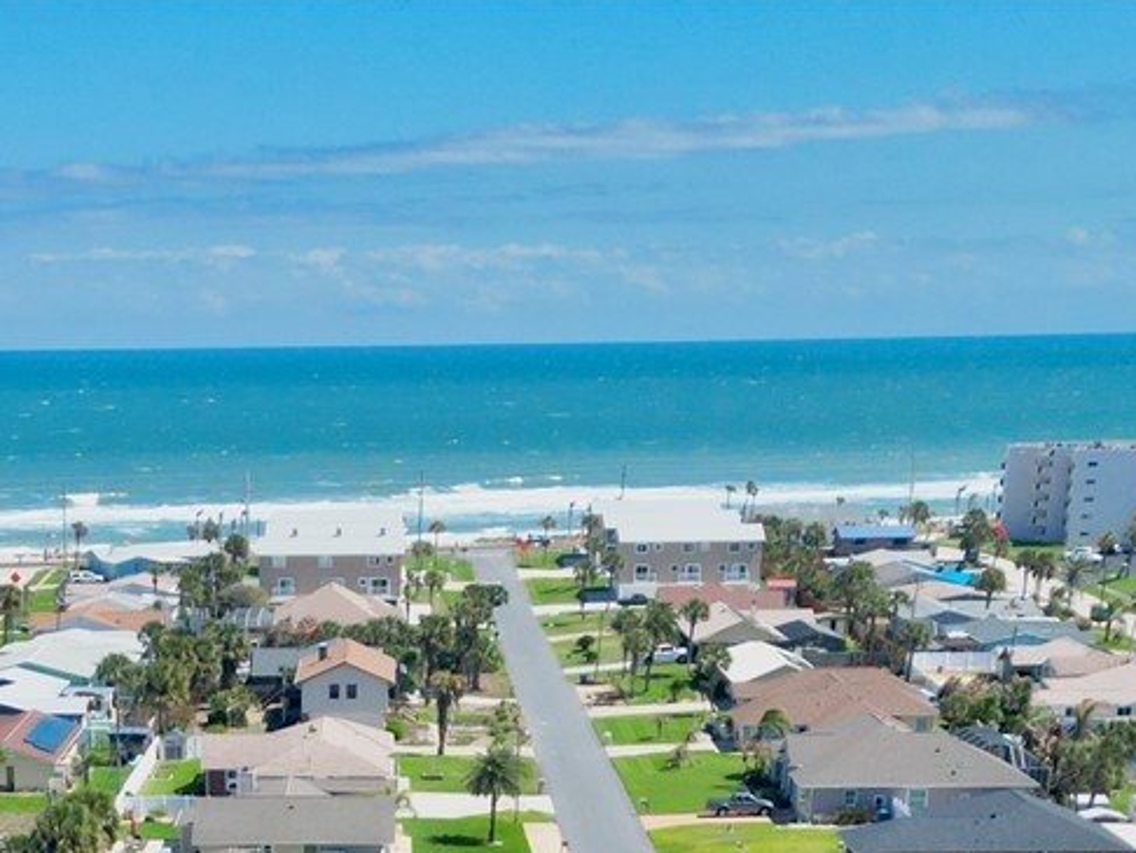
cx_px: 224
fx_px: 2594
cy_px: 1398
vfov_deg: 16.5
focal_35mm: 79
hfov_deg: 24.3
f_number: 1.7
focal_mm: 6.72
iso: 120
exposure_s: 1/4000
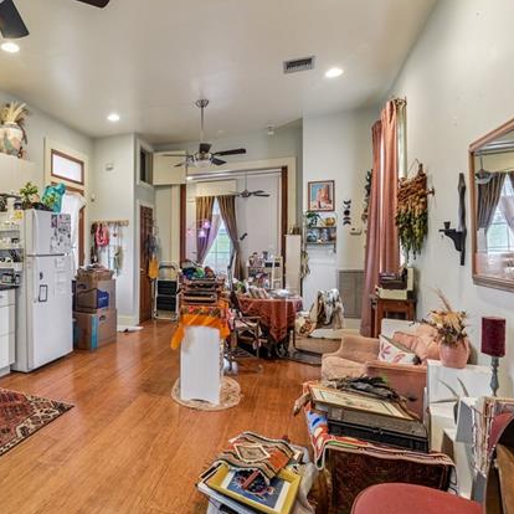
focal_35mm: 21
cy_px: 255
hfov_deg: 67.6
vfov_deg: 72.1
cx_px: 129
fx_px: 353
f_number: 13
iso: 400
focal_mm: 16
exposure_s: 1/2
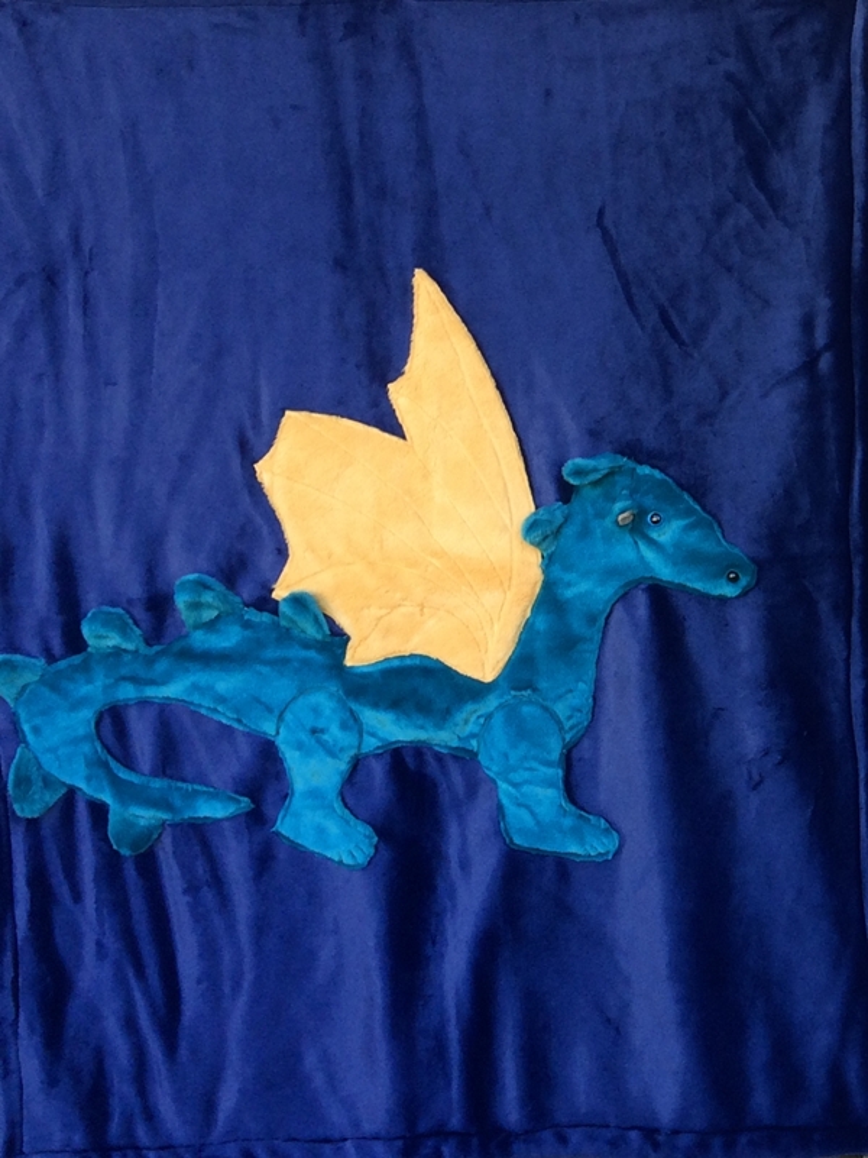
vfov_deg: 61.7
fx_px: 970
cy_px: 579
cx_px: 434
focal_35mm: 29
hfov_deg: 48.2
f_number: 2.2
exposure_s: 1/120
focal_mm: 4.15
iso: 50
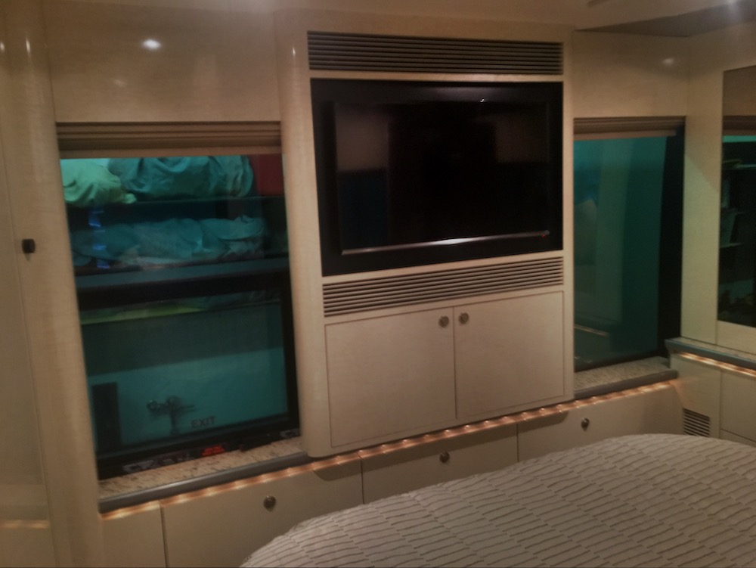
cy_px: 284
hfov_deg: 61.6
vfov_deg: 48.3
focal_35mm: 29
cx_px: 378
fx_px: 634
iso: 200
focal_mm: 4.15
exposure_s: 1/30
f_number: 2.2
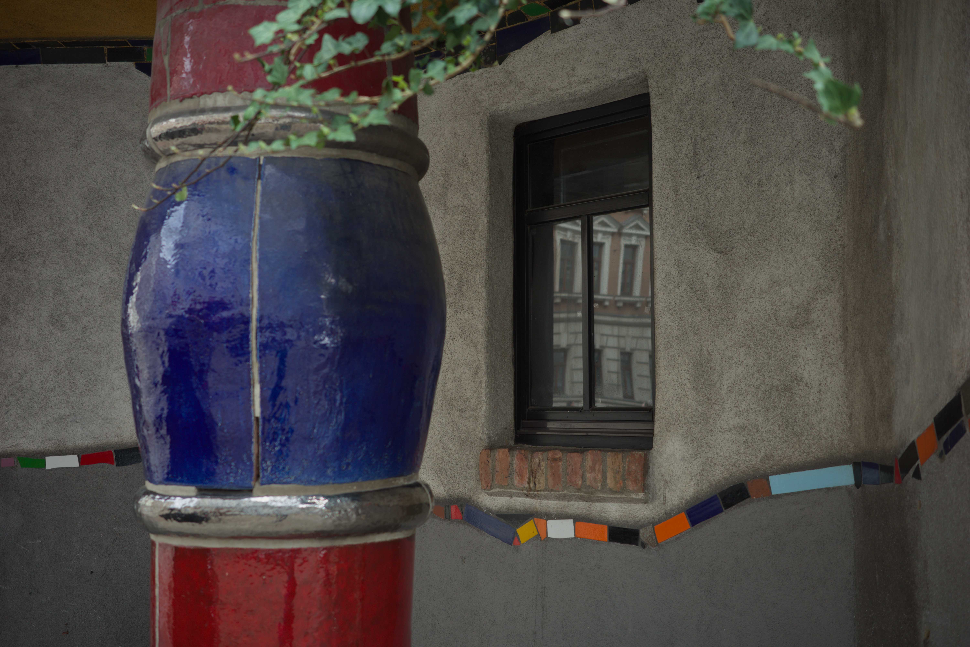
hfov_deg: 48.5
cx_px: 485
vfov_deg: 33.4
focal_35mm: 40
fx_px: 1078
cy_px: 324
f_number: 2.8
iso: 100
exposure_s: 1/125
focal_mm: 26
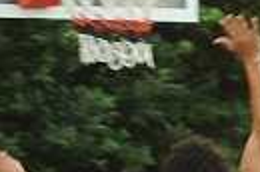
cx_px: 282
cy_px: 322
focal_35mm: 567
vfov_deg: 2.4
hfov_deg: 3.6
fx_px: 4085
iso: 500
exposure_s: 1/160
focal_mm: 70
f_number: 2.8
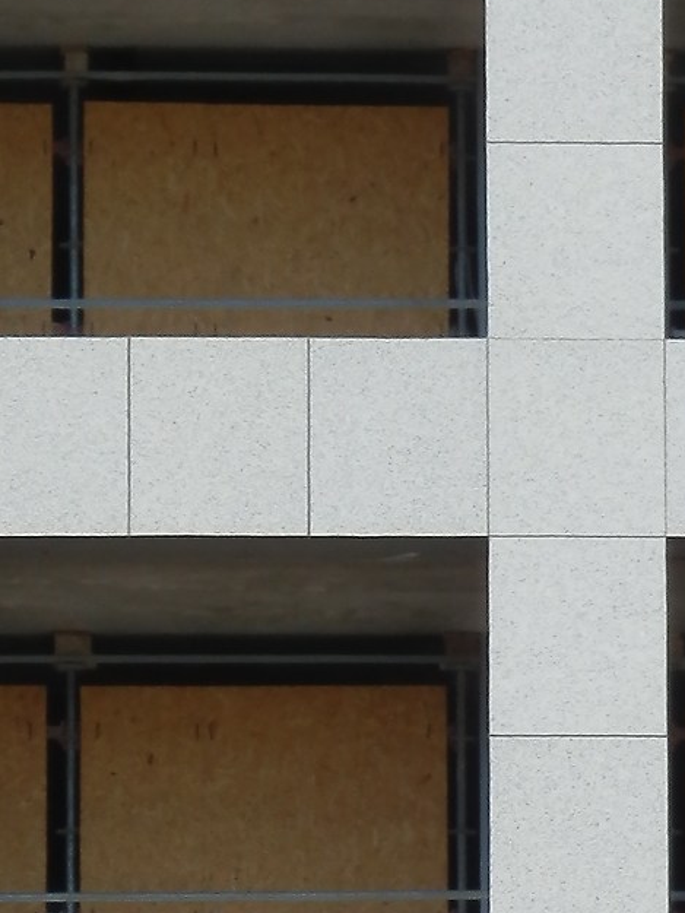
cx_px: 1022
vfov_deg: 1.9
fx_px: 27747
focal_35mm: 1052
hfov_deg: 1.4
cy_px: 422
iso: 80
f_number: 6.4
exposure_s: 1/320
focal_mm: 48.9
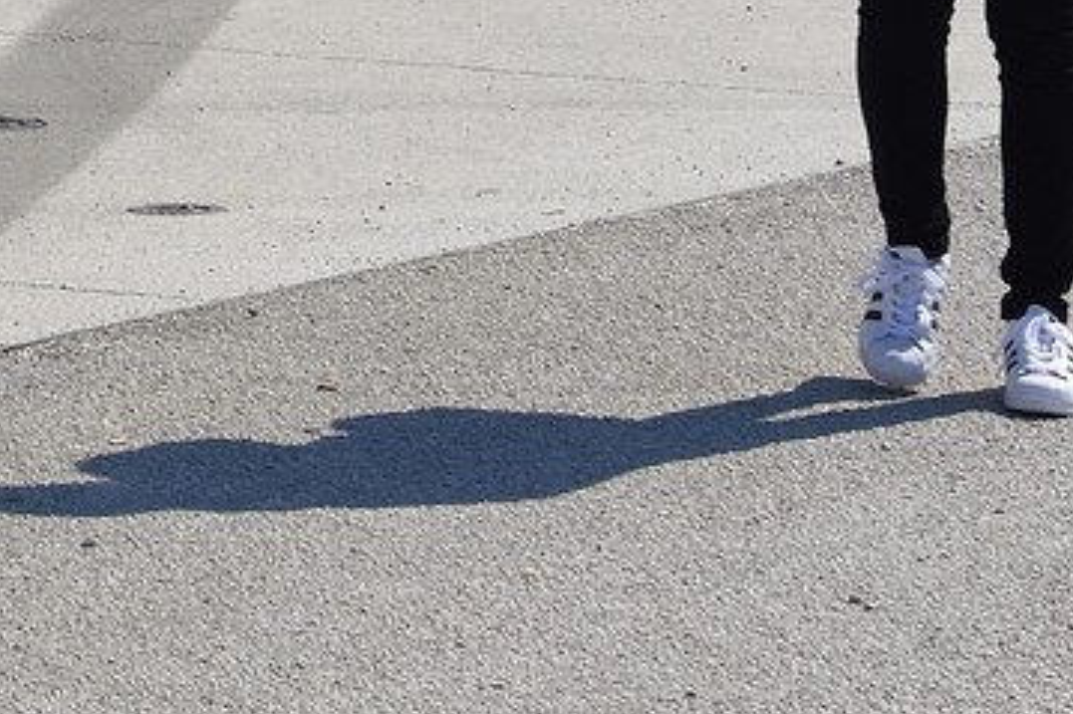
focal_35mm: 223
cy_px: -774
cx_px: -744
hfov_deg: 8.9
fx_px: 6643
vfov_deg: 6.0
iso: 200
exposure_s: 1/400
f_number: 11
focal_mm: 50
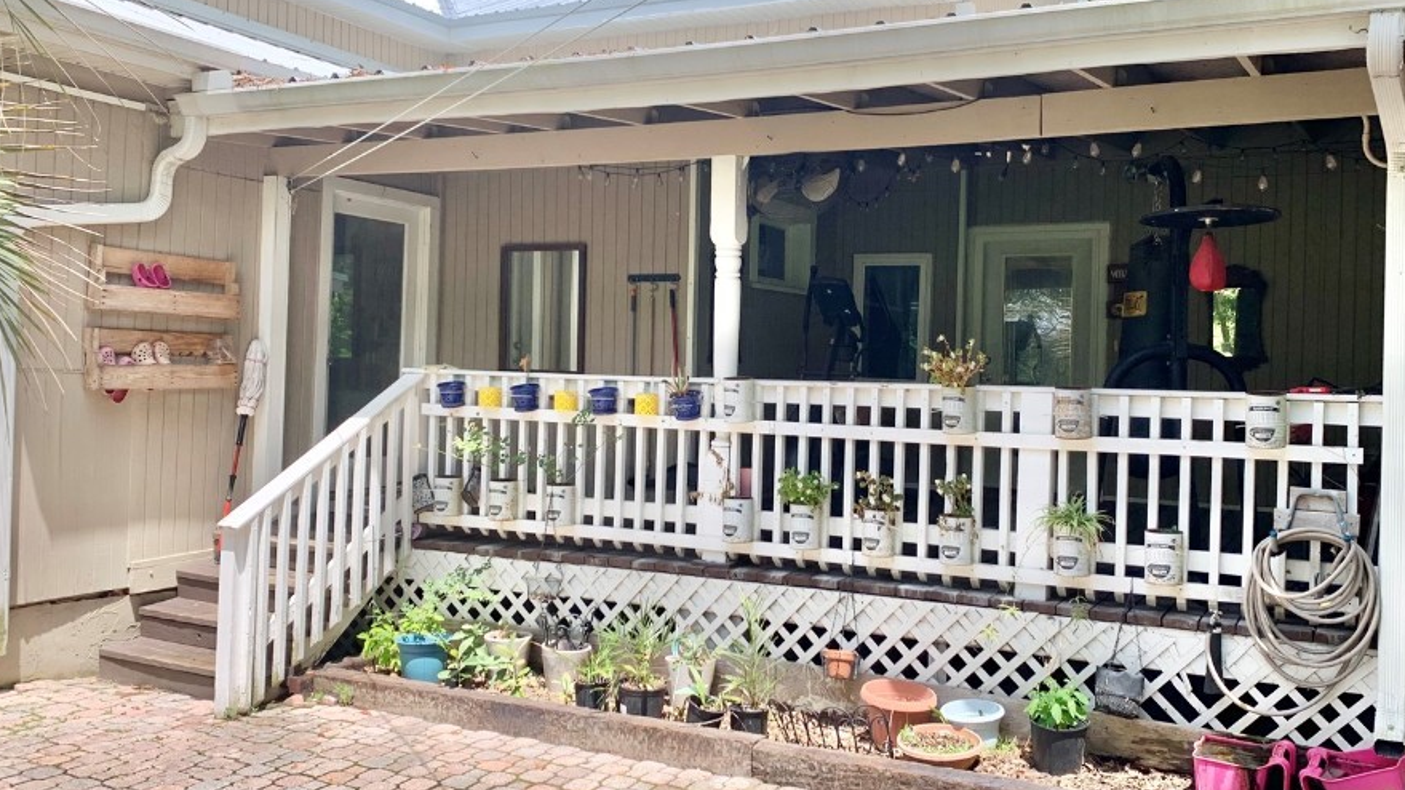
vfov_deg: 35.6
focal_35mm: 33
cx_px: 745
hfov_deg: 59.5
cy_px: 365
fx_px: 1229
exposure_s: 1/701
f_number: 1.8
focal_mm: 4.25
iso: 25
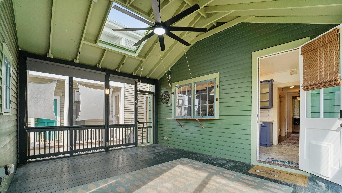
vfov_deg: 69.8
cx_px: 172
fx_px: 136
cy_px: 116
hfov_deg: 103.0
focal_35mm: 15
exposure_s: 1/100
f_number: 8
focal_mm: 14
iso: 500
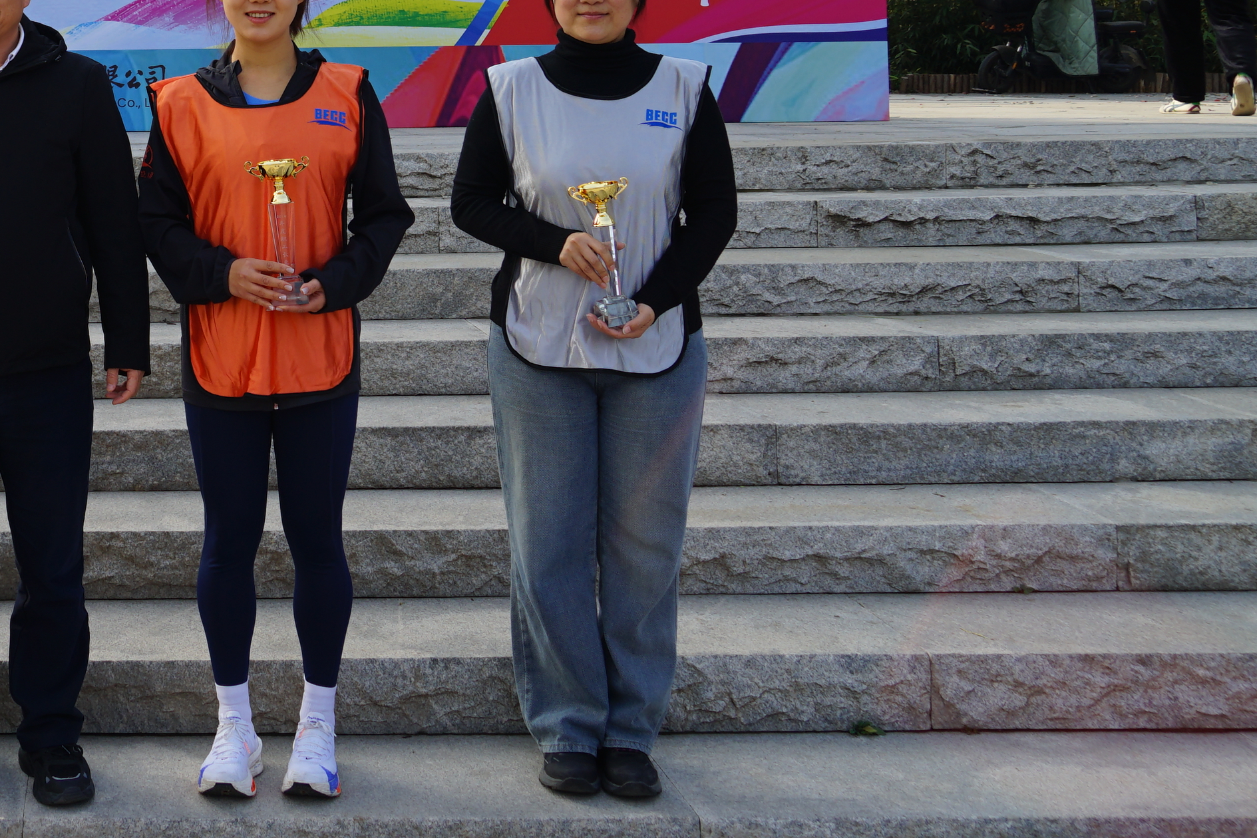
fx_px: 1746
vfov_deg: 25.9
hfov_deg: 36.7
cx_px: 87
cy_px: 35
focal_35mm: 50
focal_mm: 24
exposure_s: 1/100
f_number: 9
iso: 100
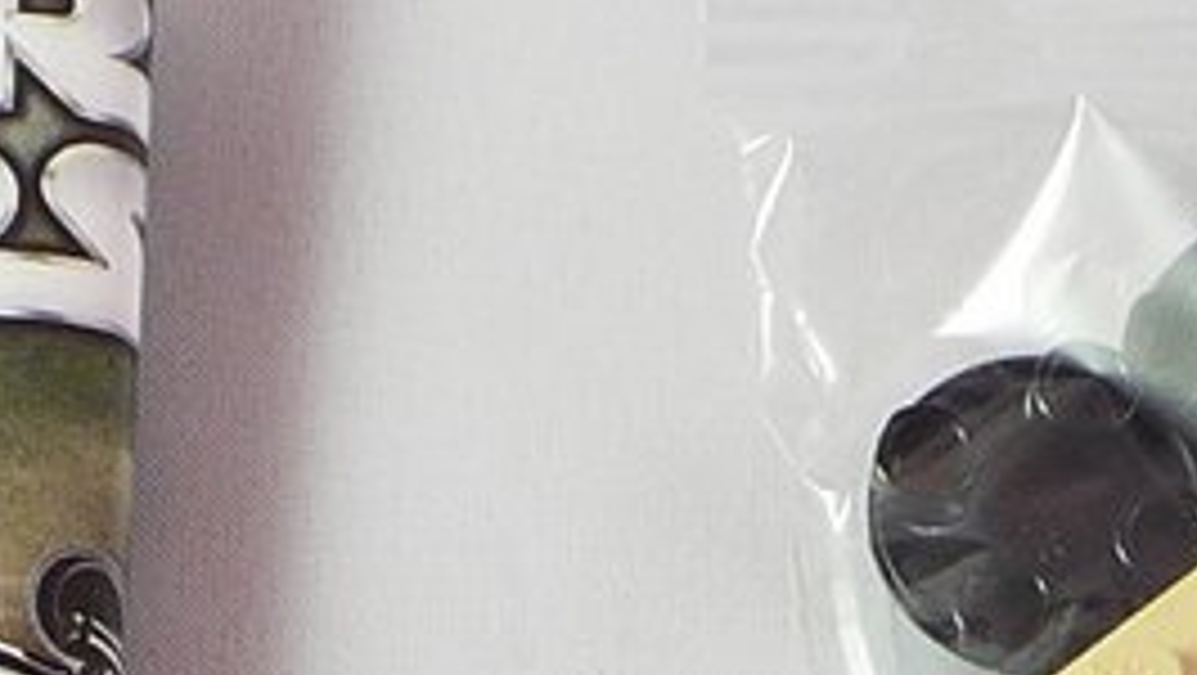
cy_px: 2246
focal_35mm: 372
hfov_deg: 5.8
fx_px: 11814
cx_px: 711
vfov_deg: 3.2
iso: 80
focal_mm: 9.8
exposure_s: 1/4
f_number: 4.5
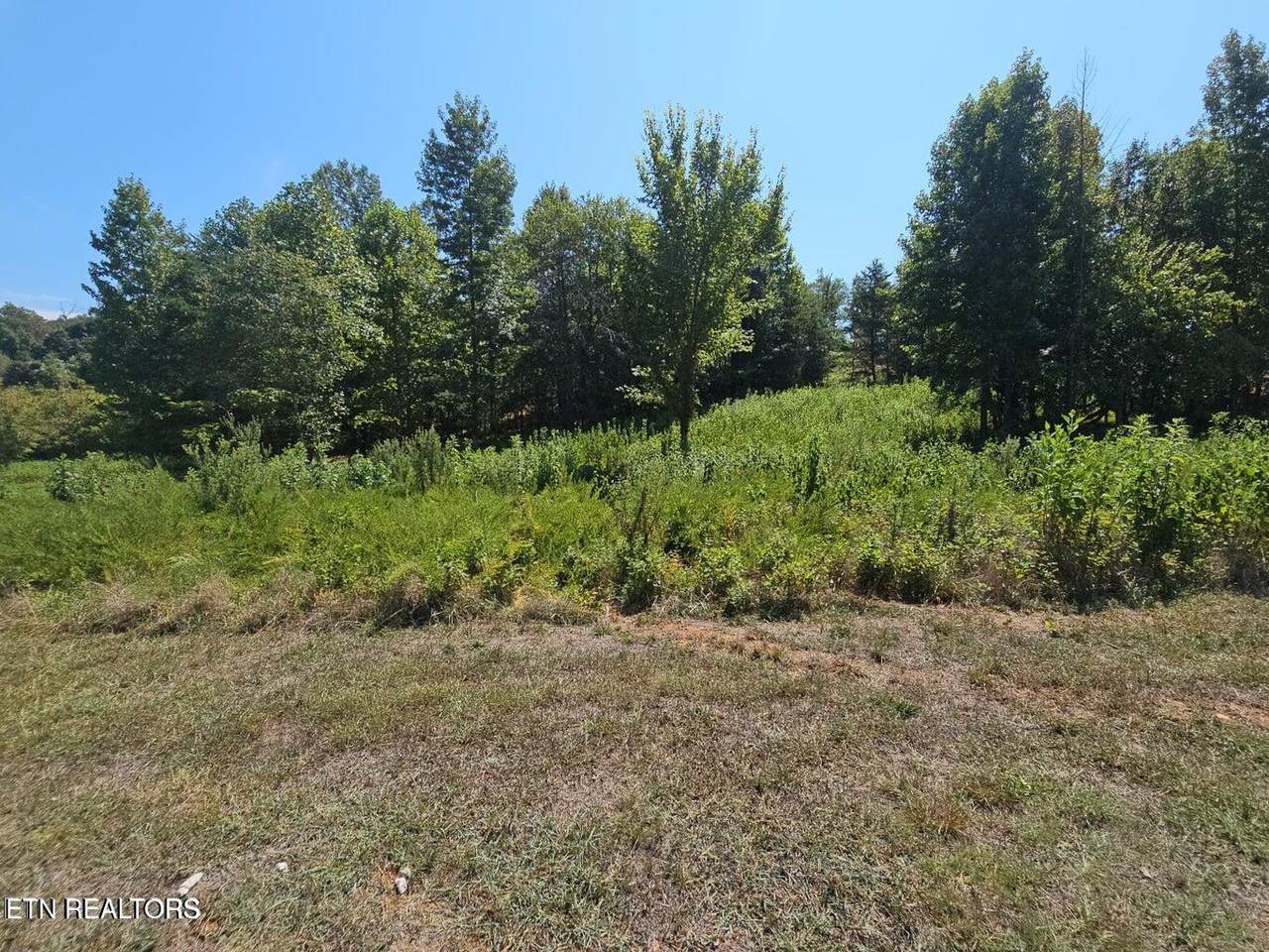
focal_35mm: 13
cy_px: 476
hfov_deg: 106.2
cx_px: 634
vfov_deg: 89.9
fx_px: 477
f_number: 2.2
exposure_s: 1/1813
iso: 50
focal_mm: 2.2
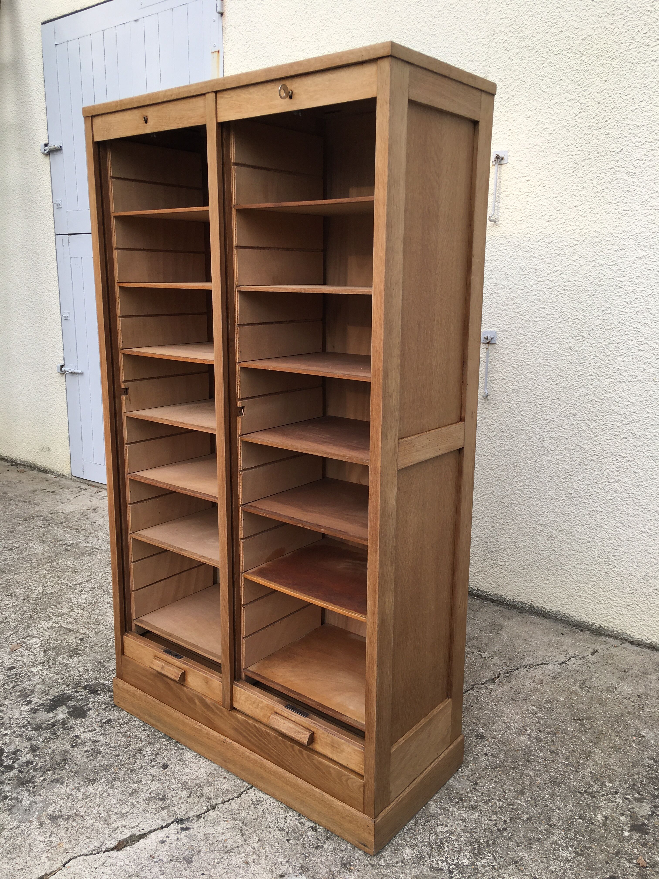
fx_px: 736
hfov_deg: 48.2
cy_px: 440
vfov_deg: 61.7
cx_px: 330
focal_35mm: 29
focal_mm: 4.15
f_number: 2.2
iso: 25
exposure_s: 1/288
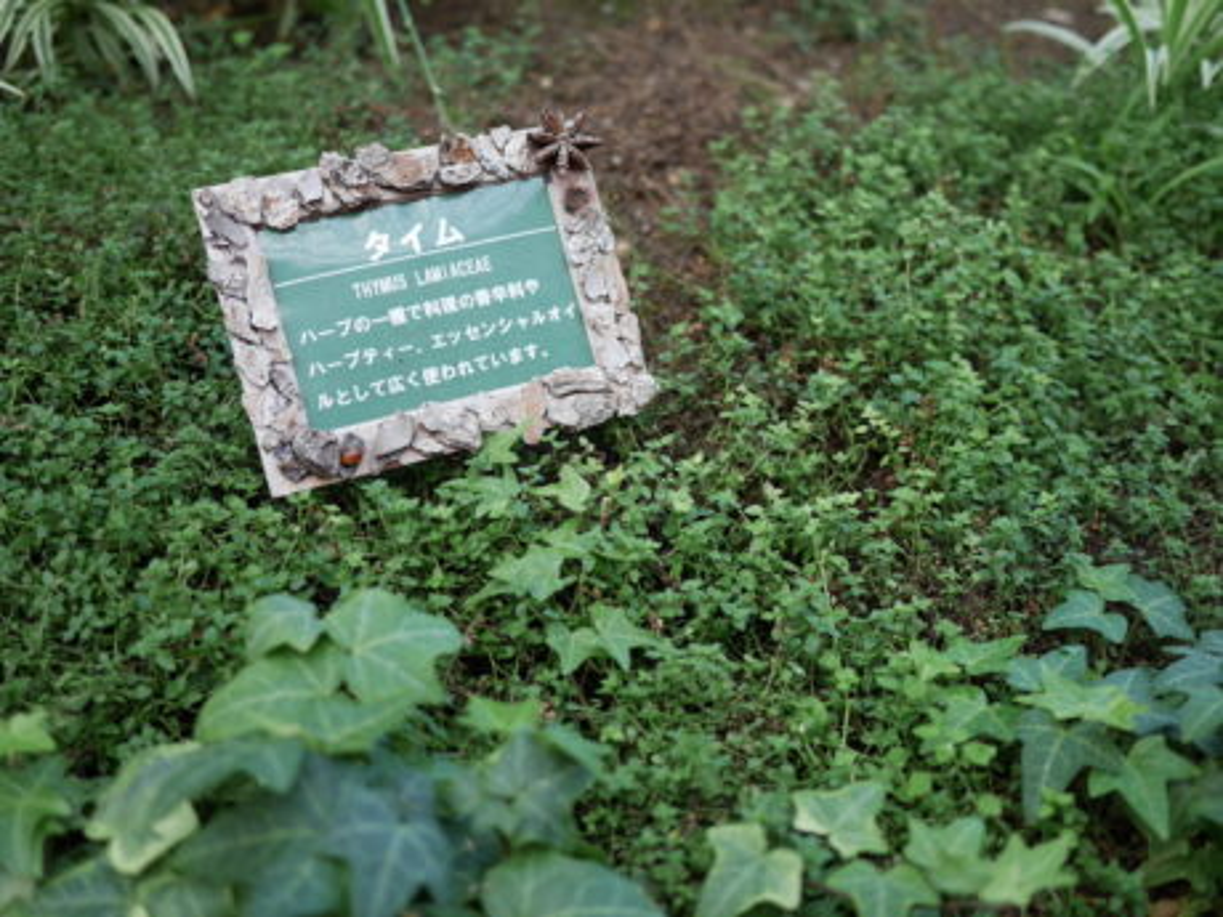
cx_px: 612
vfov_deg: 36.0
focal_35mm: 40
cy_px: 458
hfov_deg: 46.8
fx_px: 1413
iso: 200
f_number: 1.8
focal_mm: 20
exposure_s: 1/100
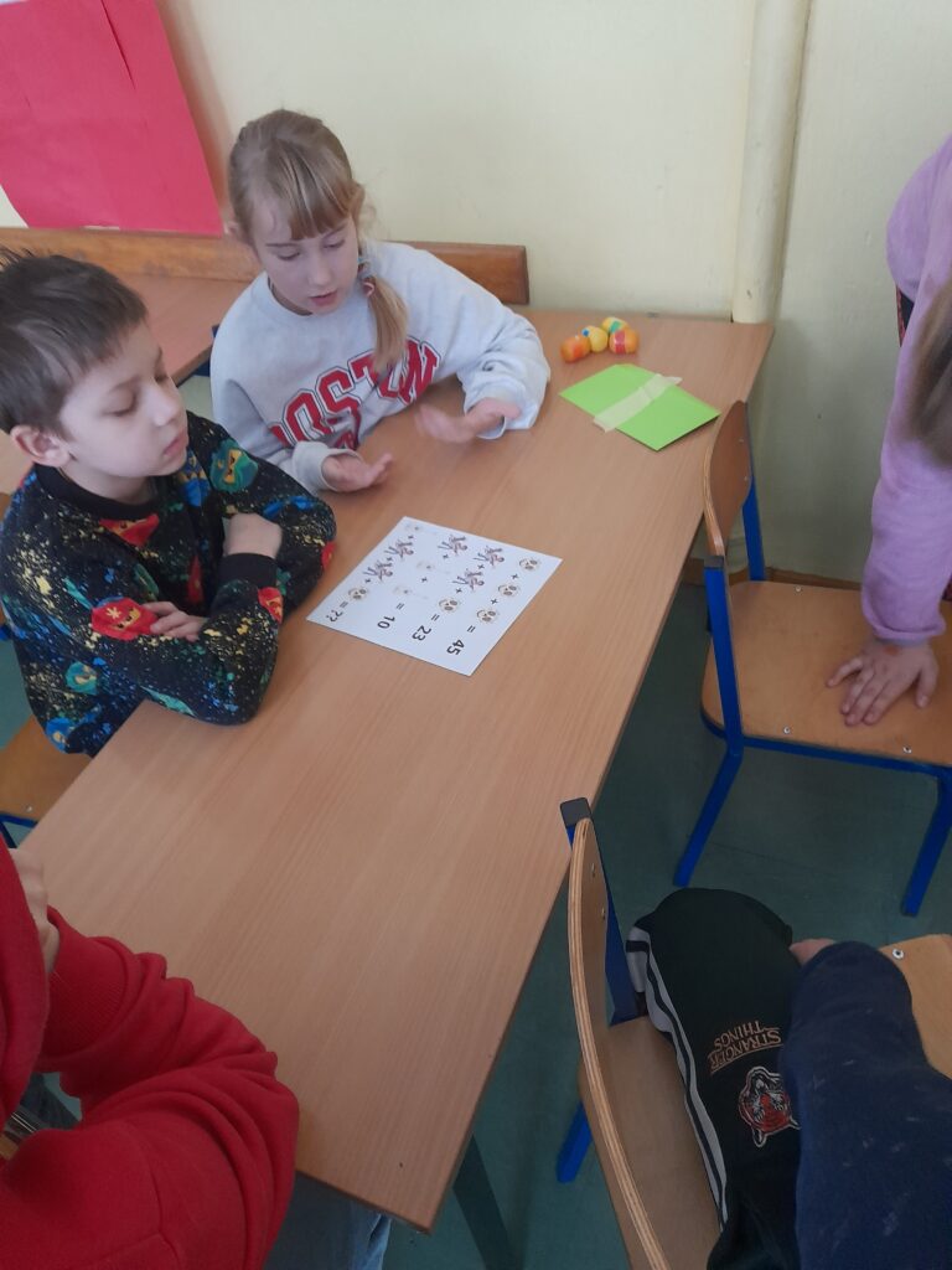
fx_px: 917
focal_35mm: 25
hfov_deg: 54.9
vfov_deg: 69.4
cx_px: 476
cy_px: 635
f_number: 2
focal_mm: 4.6
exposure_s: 1/33
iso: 400
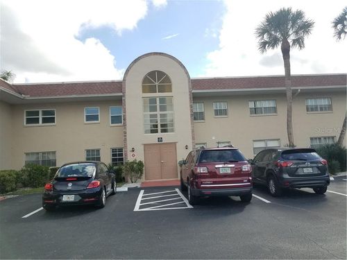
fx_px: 261
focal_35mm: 26
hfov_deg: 67.3
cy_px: 130
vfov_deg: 53.1
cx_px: 174
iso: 40
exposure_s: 1/1368
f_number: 1.7
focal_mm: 4.2
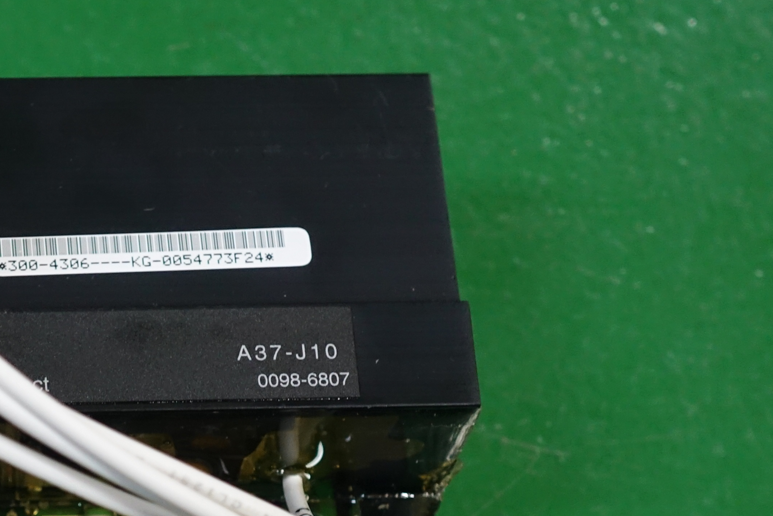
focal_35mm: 123
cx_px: -38
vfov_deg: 11.0
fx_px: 2641
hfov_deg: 16.2
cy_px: 565
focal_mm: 17.7
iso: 800
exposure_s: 1/25
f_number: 2.8
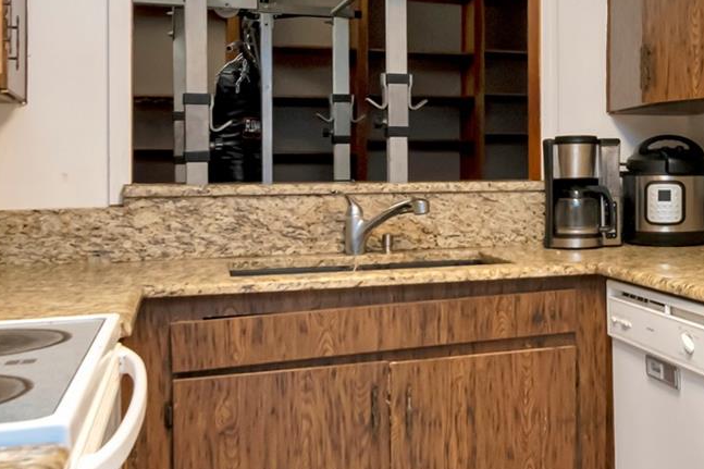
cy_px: 169
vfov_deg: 27.8
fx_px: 943
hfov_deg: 39.3
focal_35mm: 48
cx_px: 564
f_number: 7.1
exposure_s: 1/30
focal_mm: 13
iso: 800
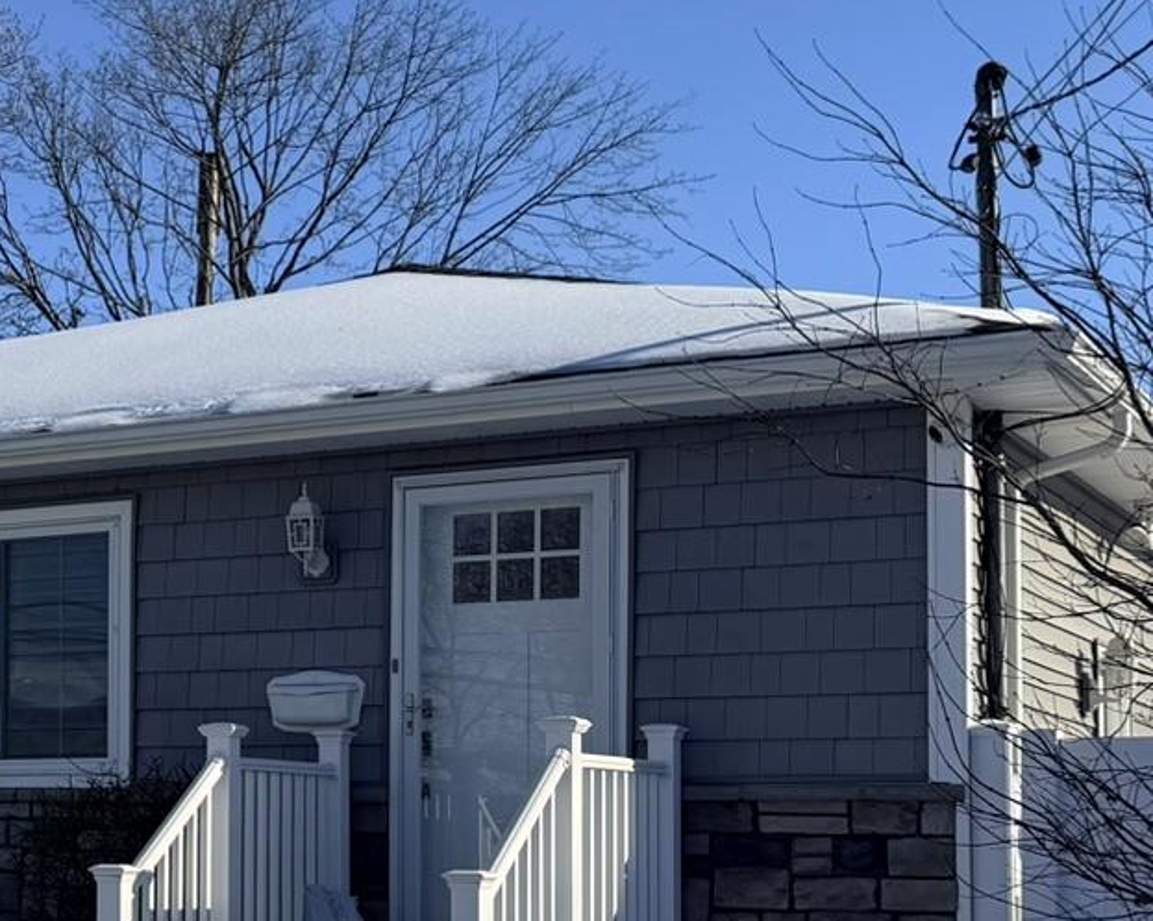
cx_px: -254
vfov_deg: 19.8
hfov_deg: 22.7
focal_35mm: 77
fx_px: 2627
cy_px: 692
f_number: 1.78
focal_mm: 6.76
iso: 80
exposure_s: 1/6711
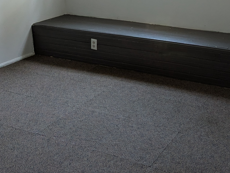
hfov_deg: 34.5
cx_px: 160
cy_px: -3
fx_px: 366
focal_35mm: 55
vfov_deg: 25.2
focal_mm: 6.81
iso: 117
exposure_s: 1/65.2
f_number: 1.85
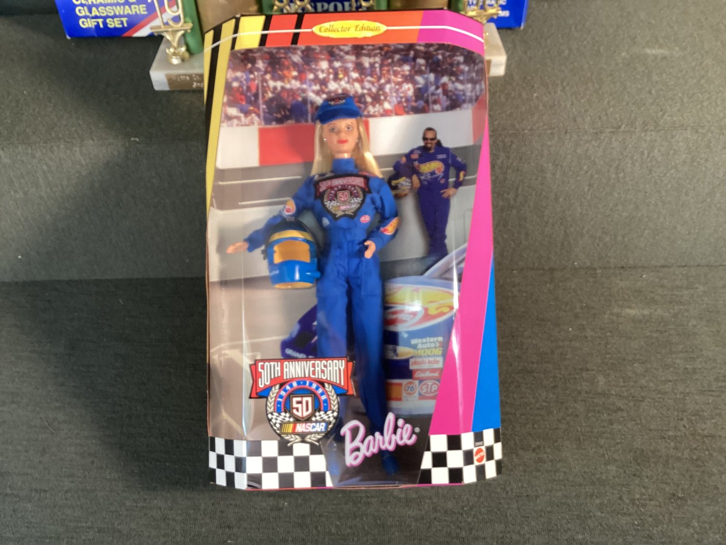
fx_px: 650
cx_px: 363
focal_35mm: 31
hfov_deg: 58.3
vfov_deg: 45.4
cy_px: 272
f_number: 2.4
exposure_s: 1/60
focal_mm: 3.3
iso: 250
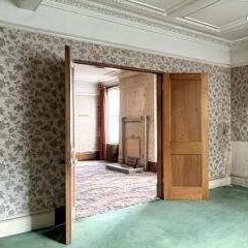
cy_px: 118
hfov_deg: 51.3
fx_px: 243
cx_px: 192
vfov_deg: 54.0
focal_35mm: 30
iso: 640
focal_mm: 2.22
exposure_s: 1/60
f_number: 2.2
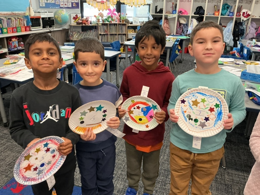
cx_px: 130
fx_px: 218
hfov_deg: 61.7
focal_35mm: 29
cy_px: 98
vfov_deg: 48.2
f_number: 1.8
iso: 320
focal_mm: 3
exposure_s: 1/40
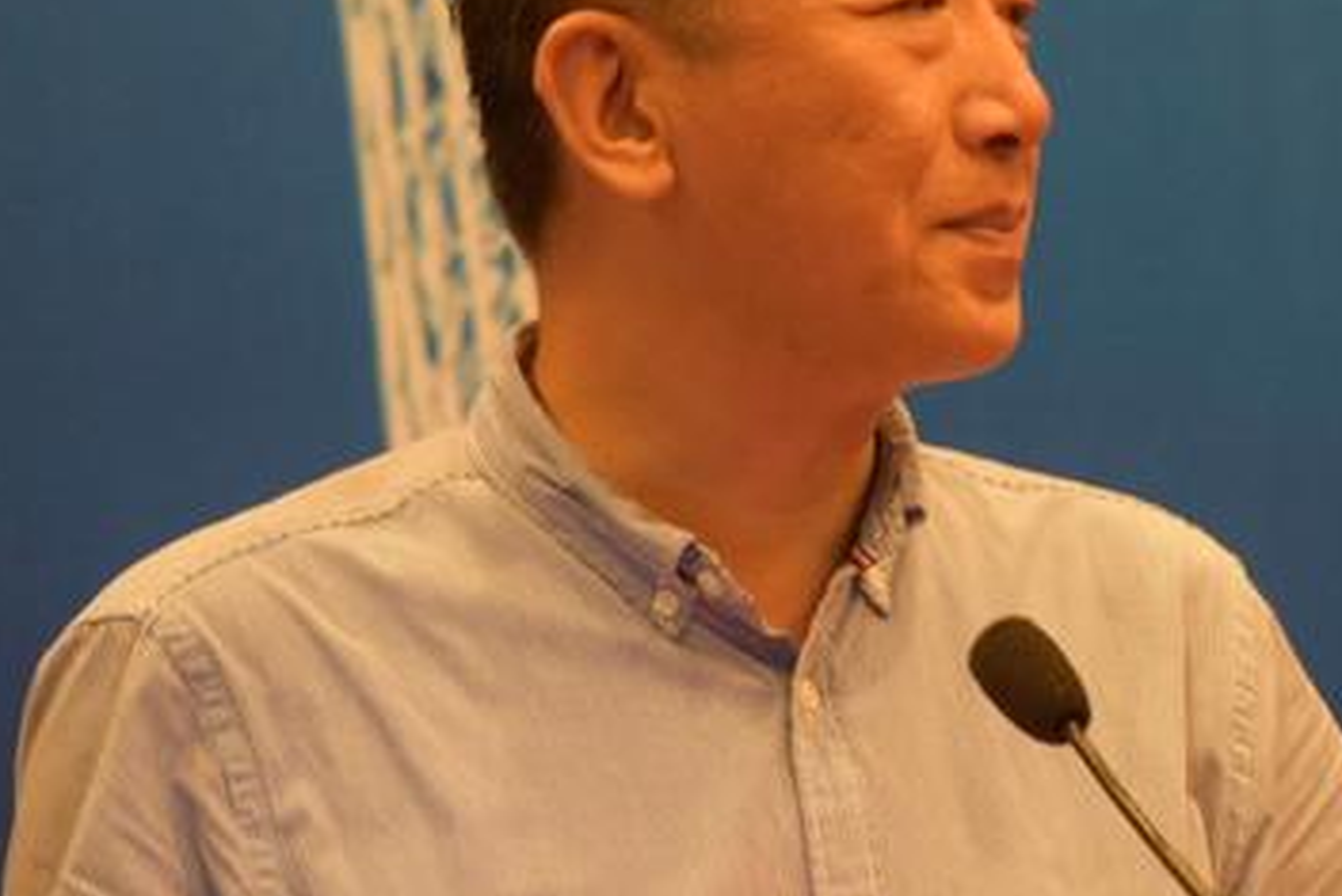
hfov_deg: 6.4
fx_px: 12009
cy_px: 381
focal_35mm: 322
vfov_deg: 4.3
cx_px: 984
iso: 3200
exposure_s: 1/60
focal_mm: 105
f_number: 4.5
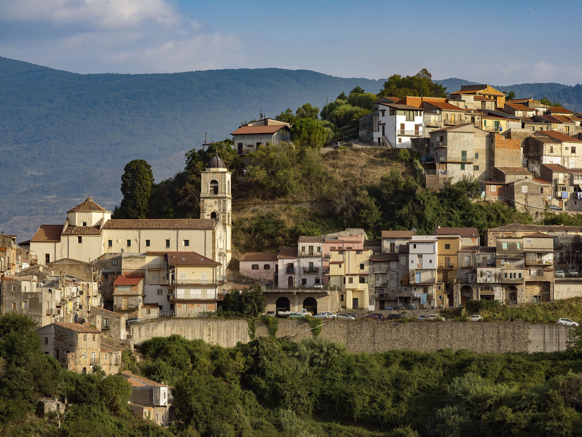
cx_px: 291
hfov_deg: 8.4
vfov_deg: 6.3
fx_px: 3968
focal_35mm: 236
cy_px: 218
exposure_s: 1/500
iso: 1250
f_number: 13
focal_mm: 300
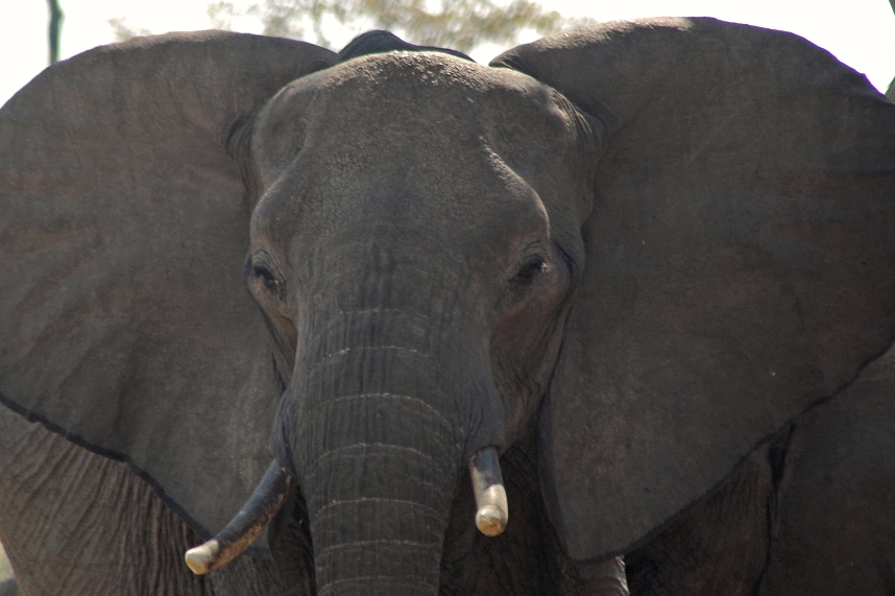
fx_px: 13342
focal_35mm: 537
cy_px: 344
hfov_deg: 3.8
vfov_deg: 2.6
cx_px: 403
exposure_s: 1/160
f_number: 9
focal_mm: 300
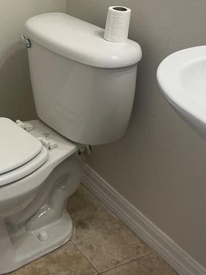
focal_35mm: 65
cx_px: 27
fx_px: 516
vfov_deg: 28.9
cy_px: 38
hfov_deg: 22.1
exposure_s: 1/120
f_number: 1.6
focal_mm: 4.2
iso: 100
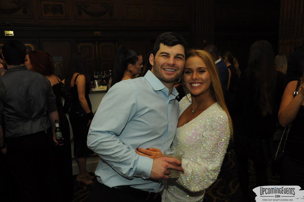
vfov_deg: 35.4
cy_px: 101
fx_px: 316
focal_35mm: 38
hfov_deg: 51.3
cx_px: 152
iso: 800
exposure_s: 1/60
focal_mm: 25
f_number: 5.6
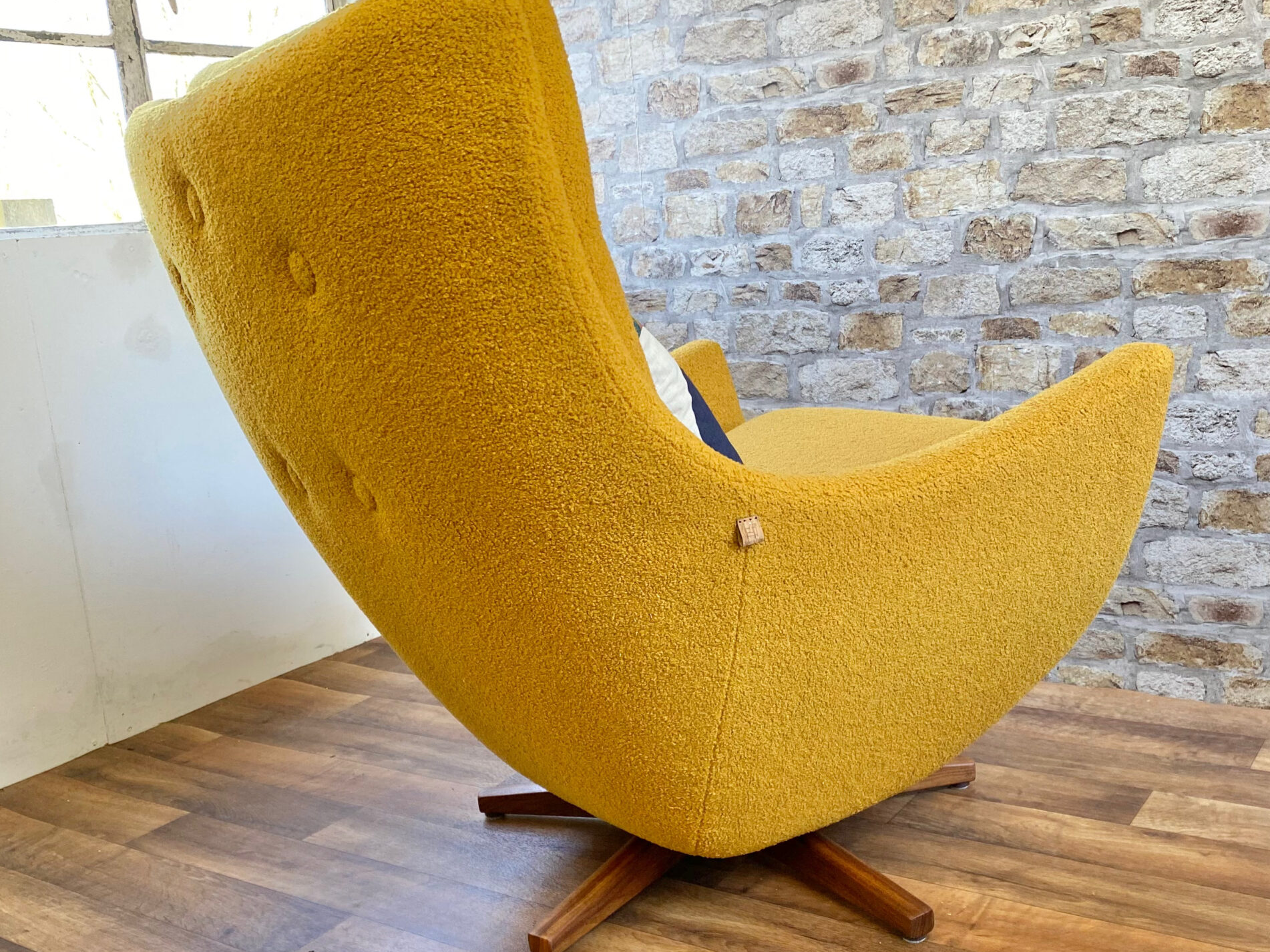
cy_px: 558
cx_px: 636
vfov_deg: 40.6
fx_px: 1284
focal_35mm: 35
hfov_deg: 52.6
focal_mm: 4.25
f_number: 1.8
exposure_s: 1/121
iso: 125
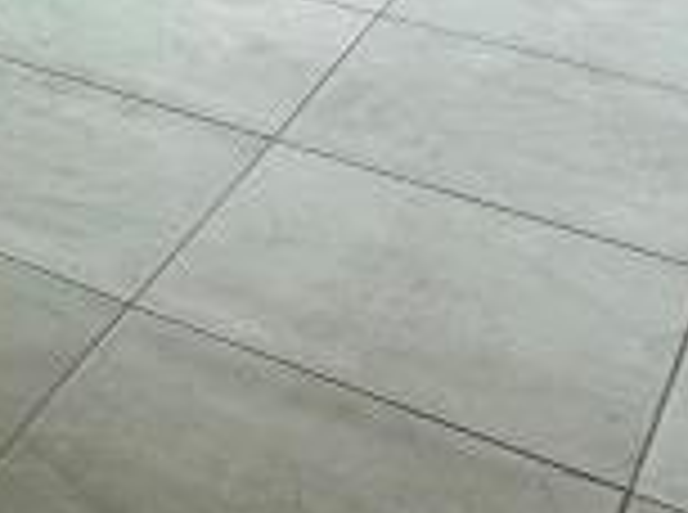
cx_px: -562
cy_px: -369
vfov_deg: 14.1
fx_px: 1864
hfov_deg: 17.1
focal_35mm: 94
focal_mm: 2.22
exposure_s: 1/664
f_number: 2.2
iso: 40
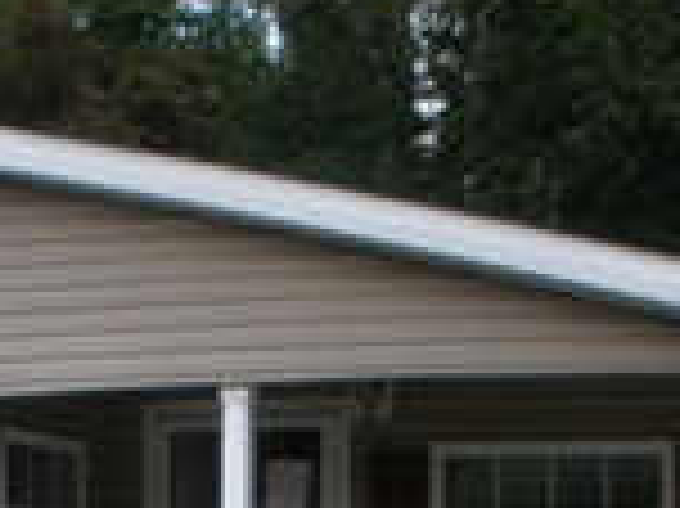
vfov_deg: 13.1
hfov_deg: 18.3
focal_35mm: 107
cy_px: 733
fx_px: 2100
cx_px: 212
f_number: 5.6
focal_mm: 6.3
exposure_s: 1/160
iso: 80
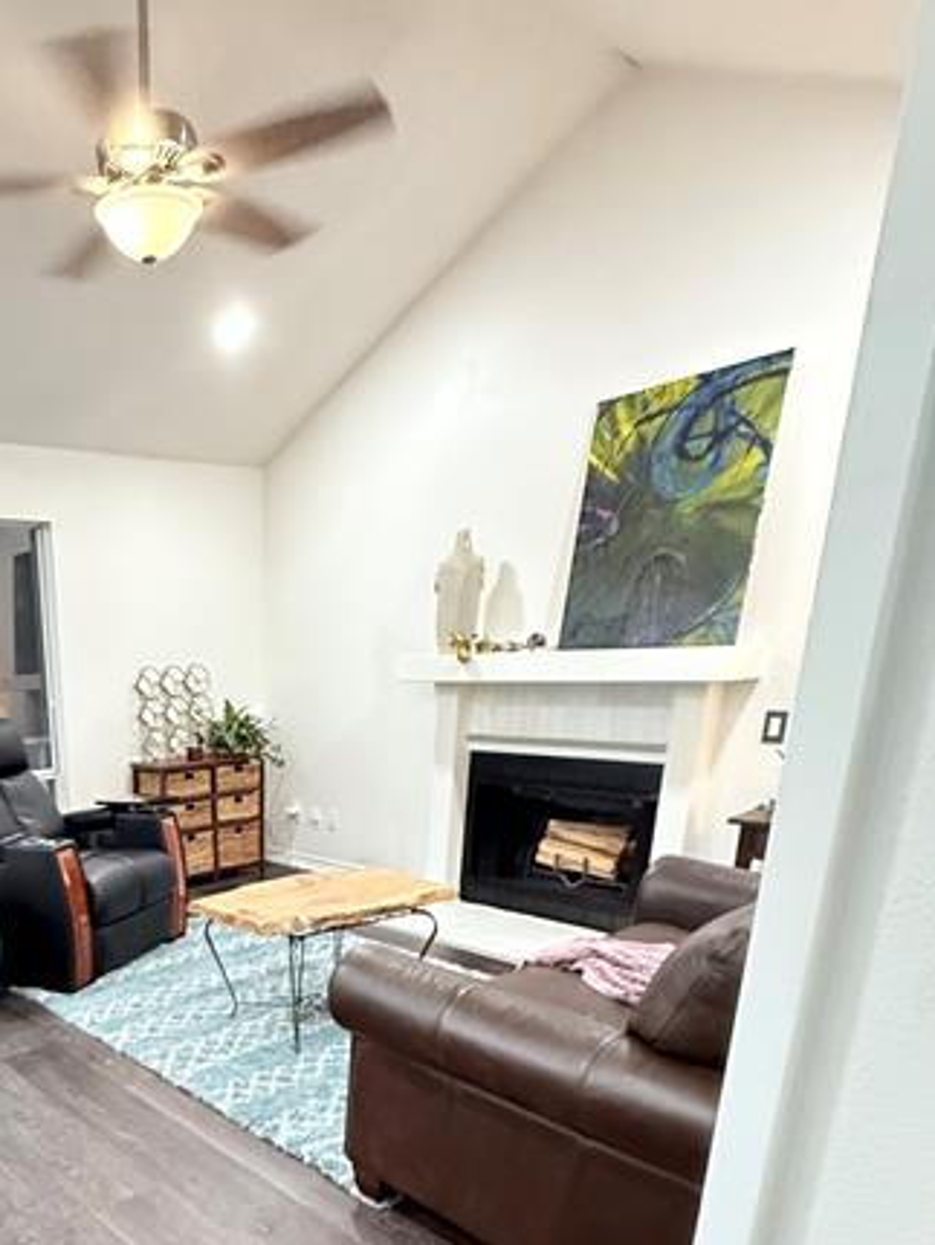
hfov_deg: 50.1
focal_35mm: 25
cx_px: 133
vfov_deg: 64.7
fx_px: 899
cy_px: 950
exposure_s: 1/60
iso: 800
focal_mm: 2.22
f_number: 2.2
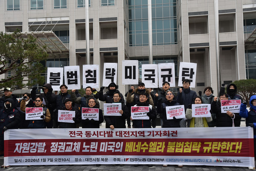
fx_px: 270
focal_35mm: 38
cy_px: 86
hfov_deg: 50.7
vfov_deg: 35.1
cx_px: 128
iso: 400
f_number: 7.1
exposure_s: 1/200
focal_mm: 38
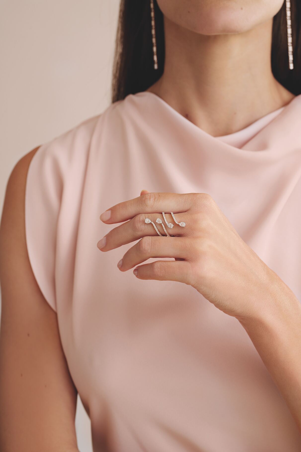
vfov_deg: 23.9
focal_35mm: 85
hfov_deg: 16.1
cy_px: 226
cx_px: 150
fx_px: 1066
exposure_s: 1/200
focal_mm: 85
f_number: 16
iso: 100
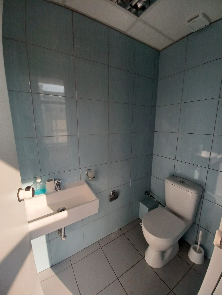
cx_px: 111
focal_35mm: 13
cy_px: 148
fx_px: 111
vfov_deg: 106.2
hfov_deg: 89.9
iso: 100
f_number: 2.2
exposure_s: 1/100
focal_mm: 1.42
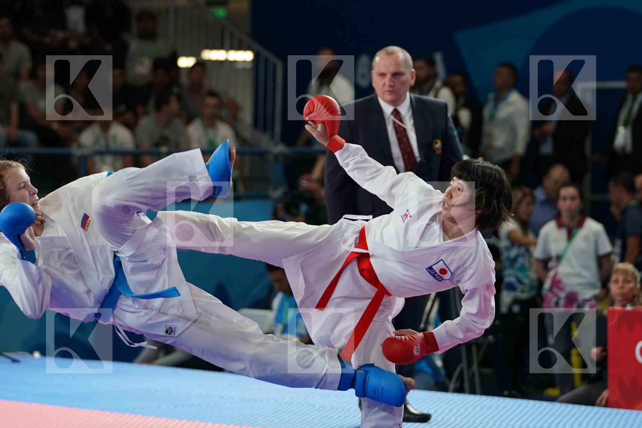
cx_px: 321
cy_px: 214
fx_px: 3174
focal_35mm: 178
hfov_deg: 11.5
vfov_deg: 7.7
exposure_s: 1/1000
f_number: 2.8
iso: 1250
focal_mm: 119
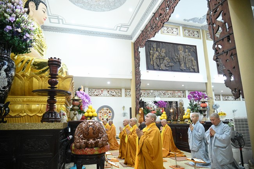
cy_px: 84
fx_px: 169
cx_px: 127
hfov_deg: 73.8
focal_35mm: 24
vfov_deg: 53.0
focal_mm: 24
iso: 12800
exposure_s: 1/250
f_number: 4
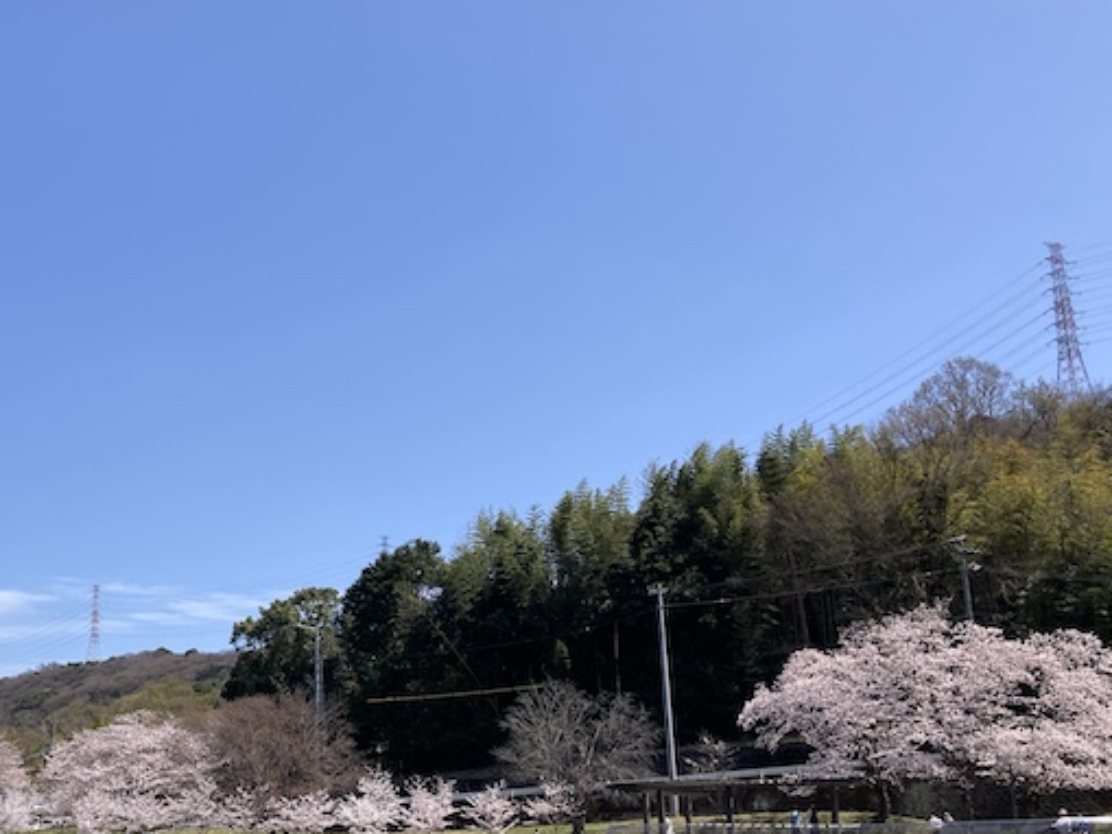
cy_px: 541
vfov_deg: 32.7
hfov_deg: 41.5
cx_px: 260
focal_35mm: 44
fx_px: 1414
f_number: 1.8
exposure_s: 1/2000
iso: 20
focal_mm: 3.99
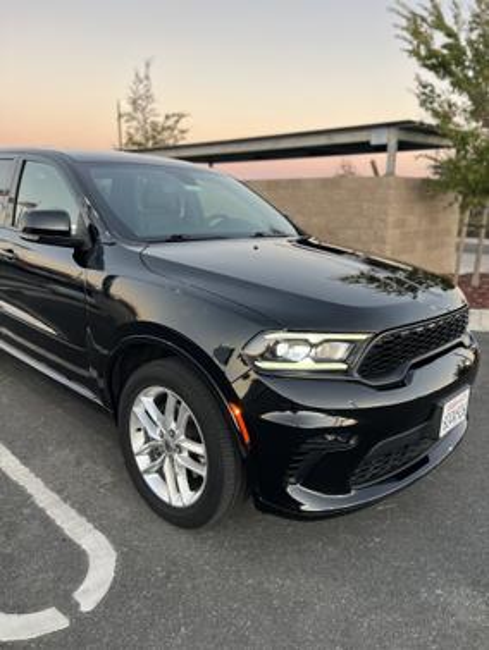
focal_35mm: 26
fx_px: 489
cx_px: 244
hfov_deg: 53.1
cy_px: 325
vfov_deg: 67.3
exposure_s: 1/109
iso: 100
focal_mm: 5.7
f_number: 1.5
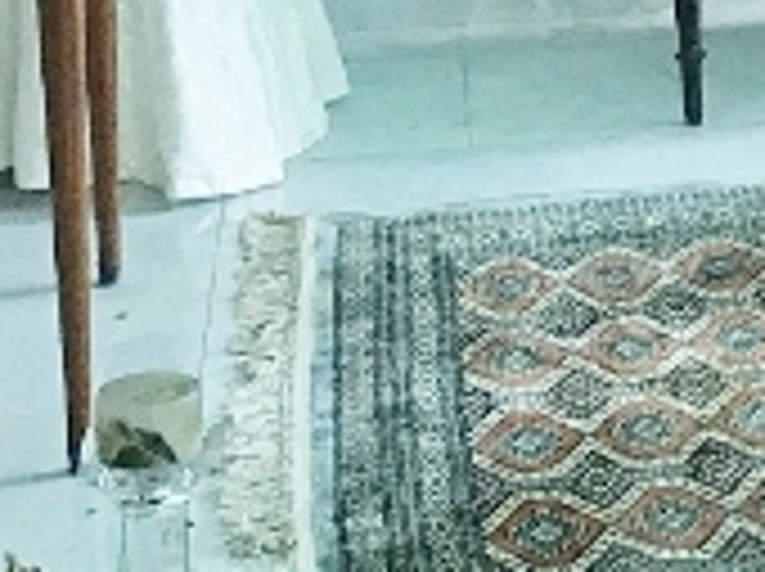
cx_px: 1364
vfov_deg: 8.0
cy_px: -577
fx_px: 3884
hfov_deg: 10.6
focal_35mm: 176
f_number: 1.8
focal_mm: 3.99
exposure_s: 1/33
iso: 25
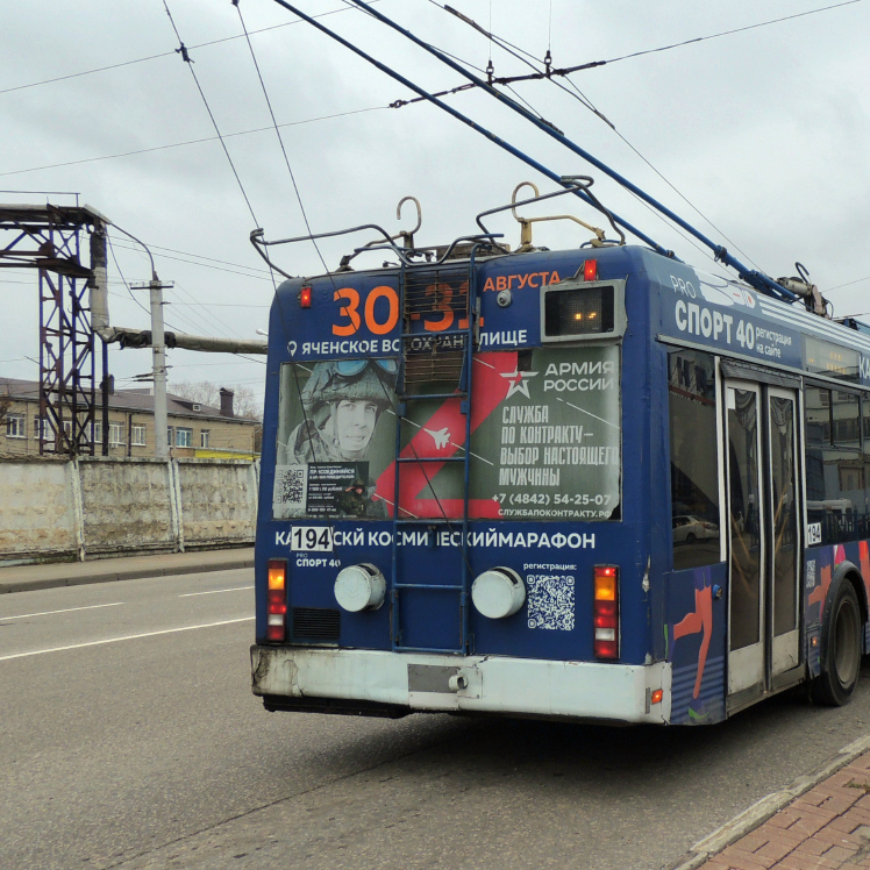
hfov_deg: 38.6
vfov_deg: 39.0
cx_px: 596
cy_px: 347
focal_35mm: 43
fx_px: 1223
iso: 100
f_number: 3.1
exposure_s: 1/500
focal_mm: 4.9
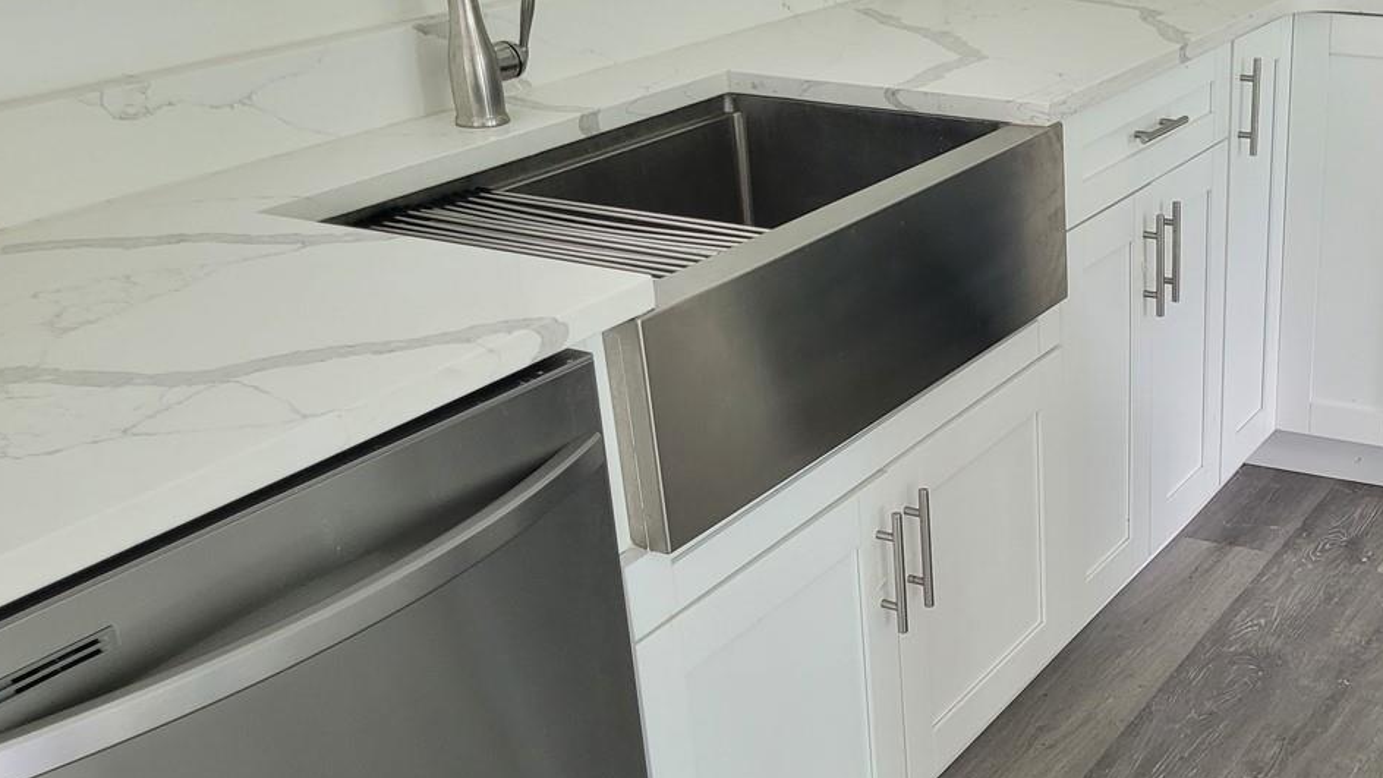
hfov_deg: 40.9
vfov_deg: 24.6
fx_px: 1760
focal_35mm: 48
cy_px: 585
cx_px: 1130
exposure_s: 1/40
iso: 250
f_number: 1.8
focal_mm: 5.4
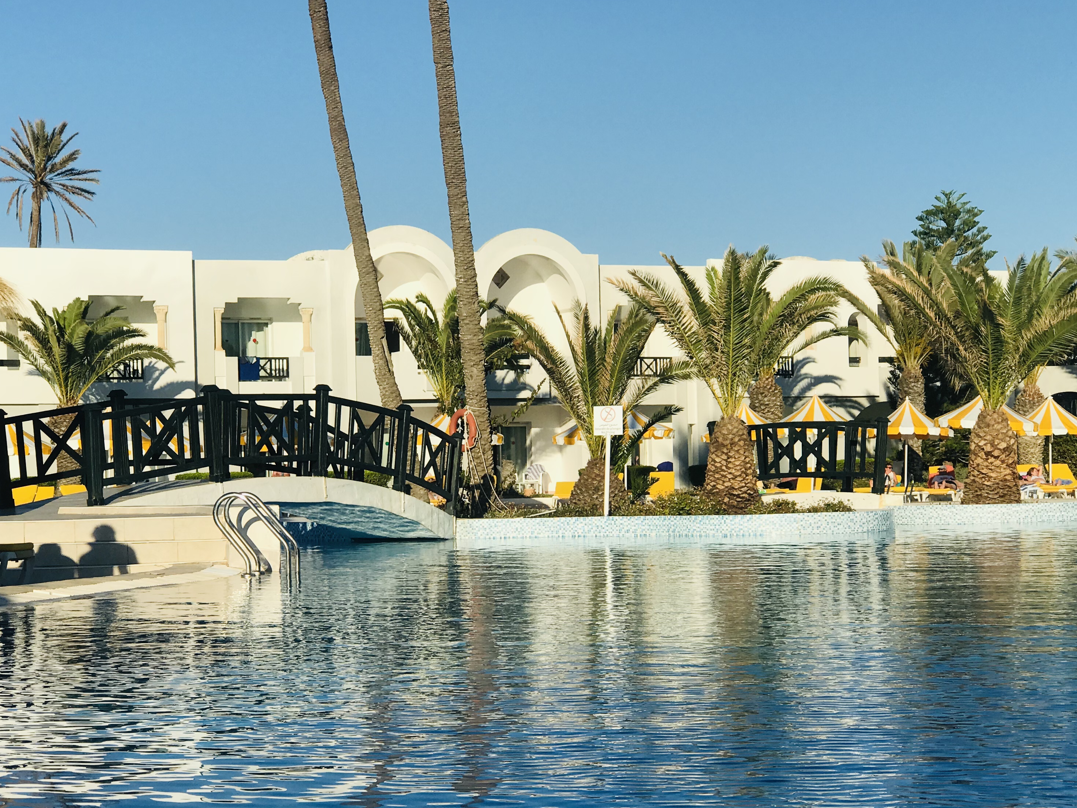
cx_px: 492
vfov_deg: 18.9
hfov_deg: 25.0
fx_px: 2427
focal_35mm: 78
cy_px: 506
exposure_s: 1/1429
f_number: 2.8
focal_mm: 6.6
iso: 20
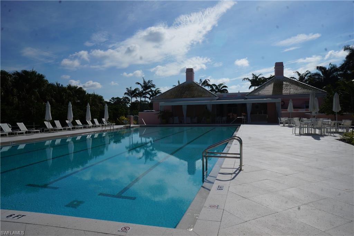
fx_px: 236
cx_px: 177
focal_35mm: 24
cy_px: 118
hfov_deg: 73.8
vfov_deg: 53.1
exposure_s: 1/250
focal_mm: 16
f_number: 16
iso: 100
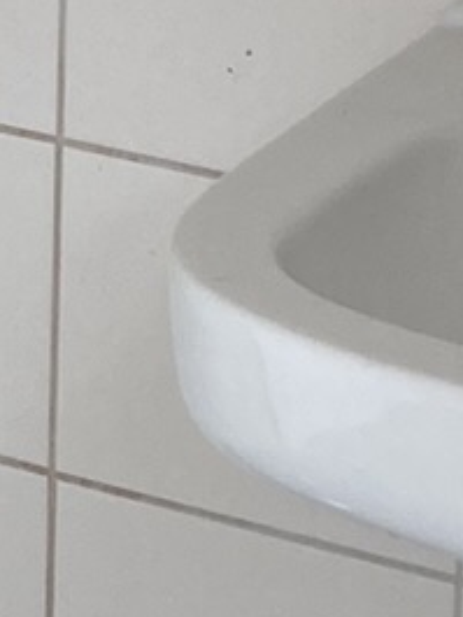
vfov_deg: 8.8
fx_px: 3849
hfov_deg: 6.8
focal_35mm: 216
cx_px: -151
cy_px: -419
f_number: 1.8
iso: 40
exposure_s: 1/121
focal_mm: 3.99
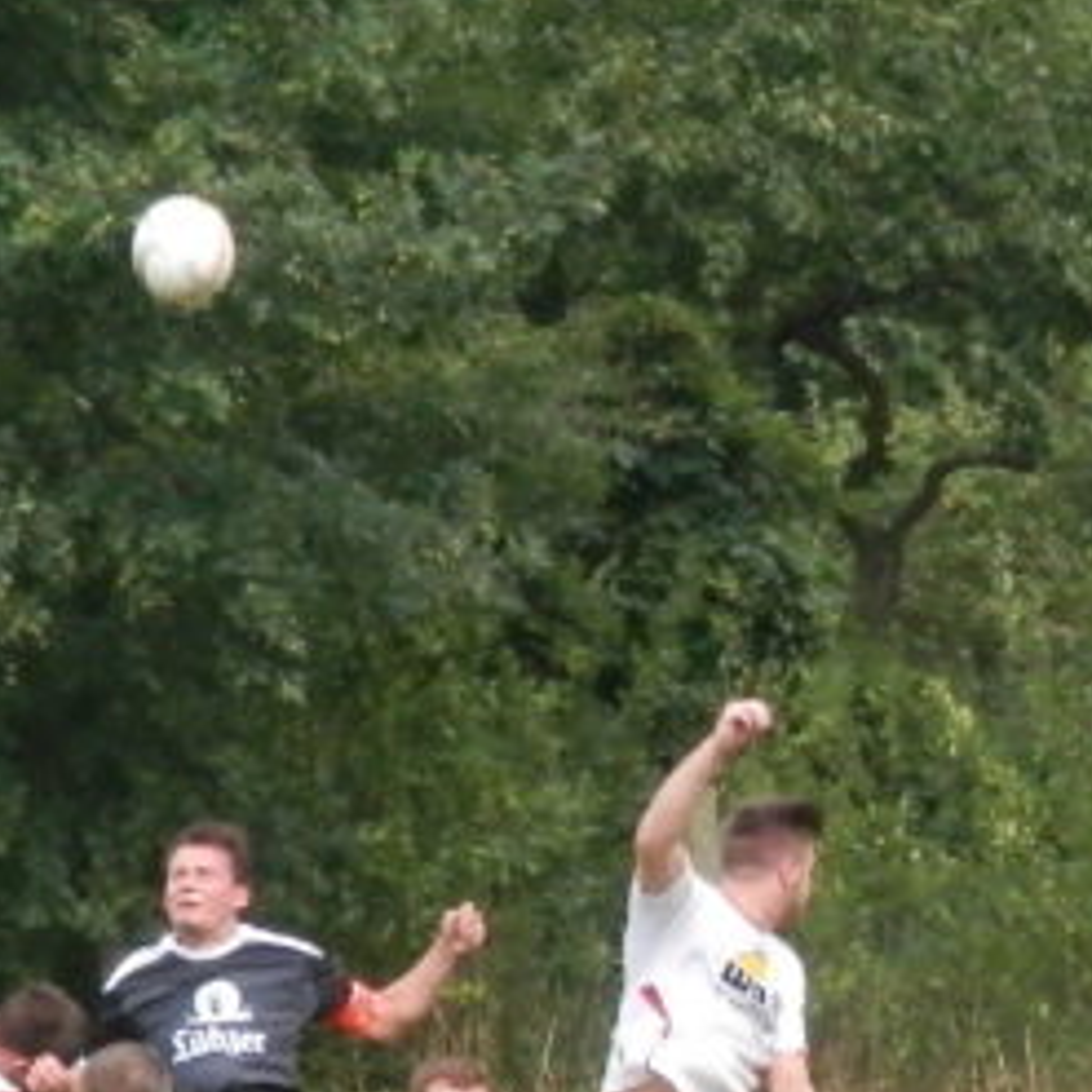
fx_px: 20129
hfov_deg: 3.1
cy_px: 756
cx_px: 1521
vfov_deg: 3.1
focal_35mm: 564
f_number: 5.5
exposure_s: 1/500
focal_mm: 27.5
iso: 250
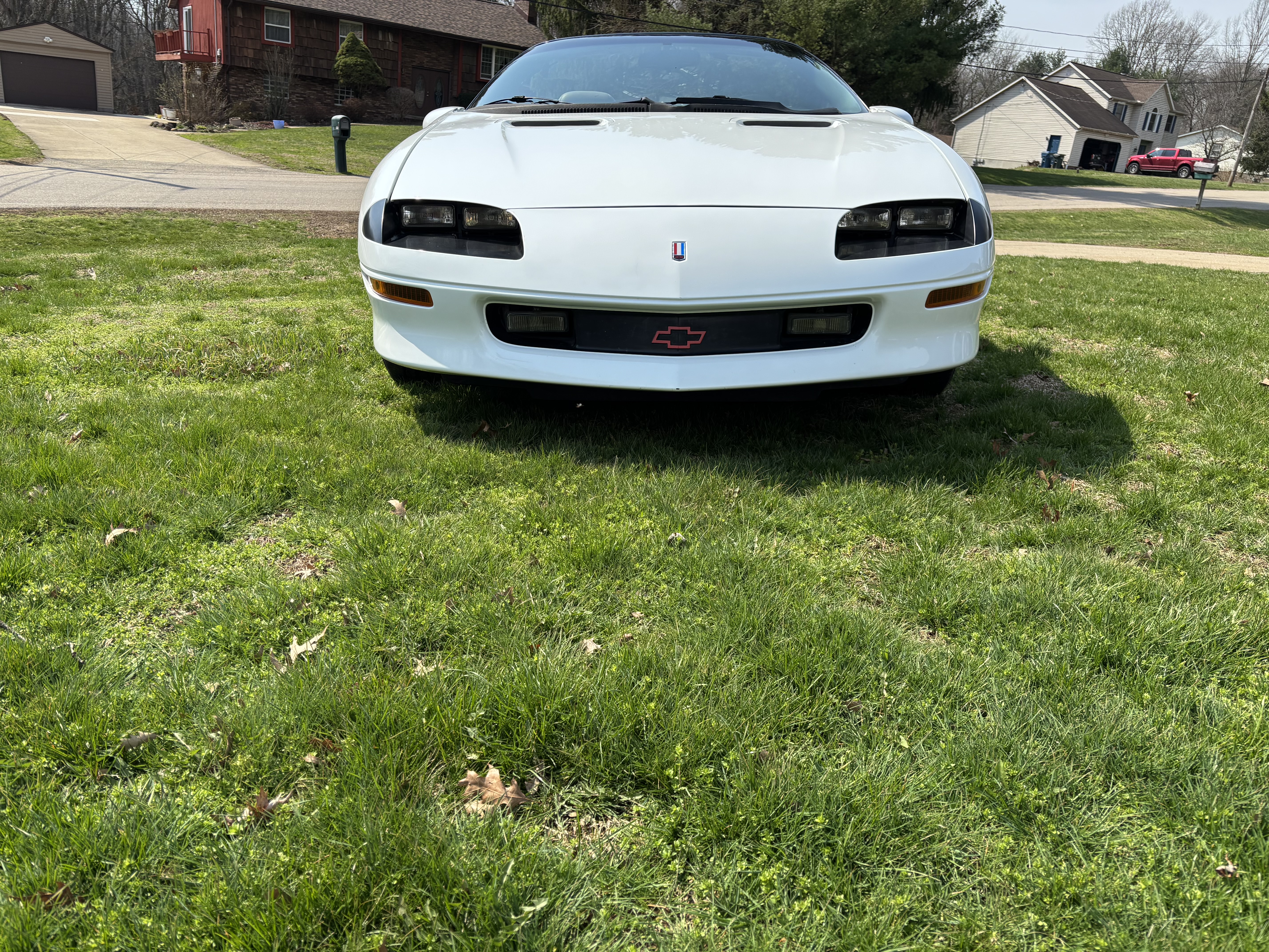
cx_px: 634
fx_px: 953
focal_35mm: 26
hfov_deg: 67.3
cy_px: 476
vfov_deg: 53.1
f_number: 1.6
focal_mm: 5.96
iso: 50
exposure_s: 1/2242
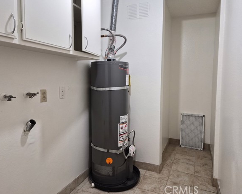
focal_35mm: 25
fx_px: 179
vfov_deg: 56.8
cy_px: 95
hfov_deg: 68.1
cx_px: 119
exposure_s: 1/120
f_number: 1.8
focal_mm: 5.4
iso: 200
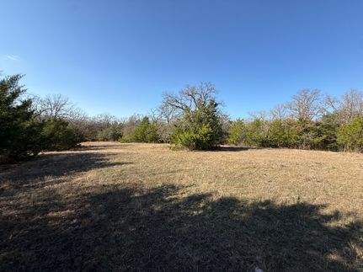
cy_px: 136
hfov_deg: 102.1
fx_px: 147
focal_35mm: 14
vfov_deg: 85.6
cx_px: 182
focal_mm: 2.22
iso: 50
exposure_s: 1/1312
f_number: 2.2
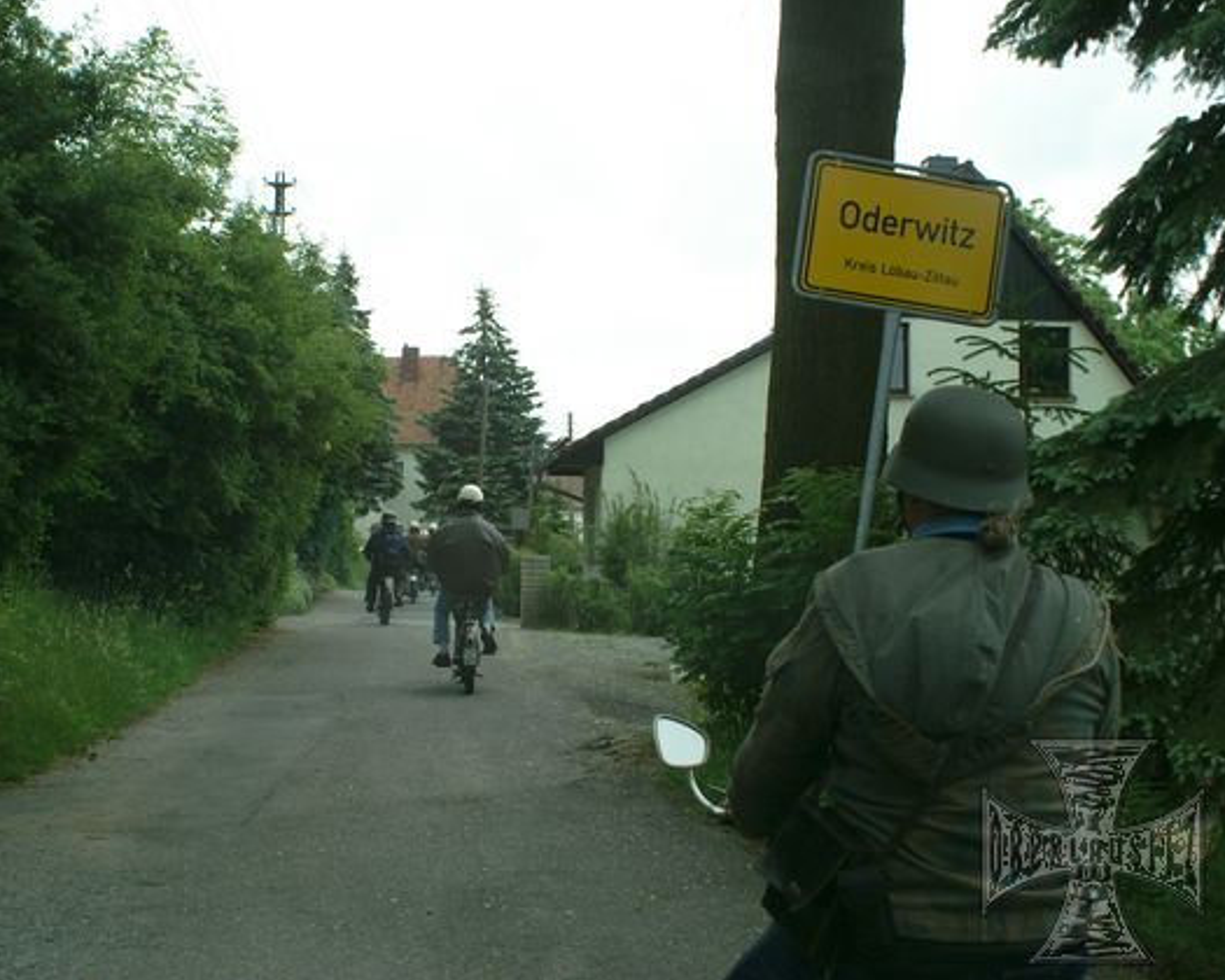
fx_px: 1740
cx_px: 483
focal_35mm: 48
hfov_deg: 38.6
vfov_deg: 31.5
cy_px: 490
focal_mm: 28
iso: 200
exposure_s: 1/500
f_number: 8
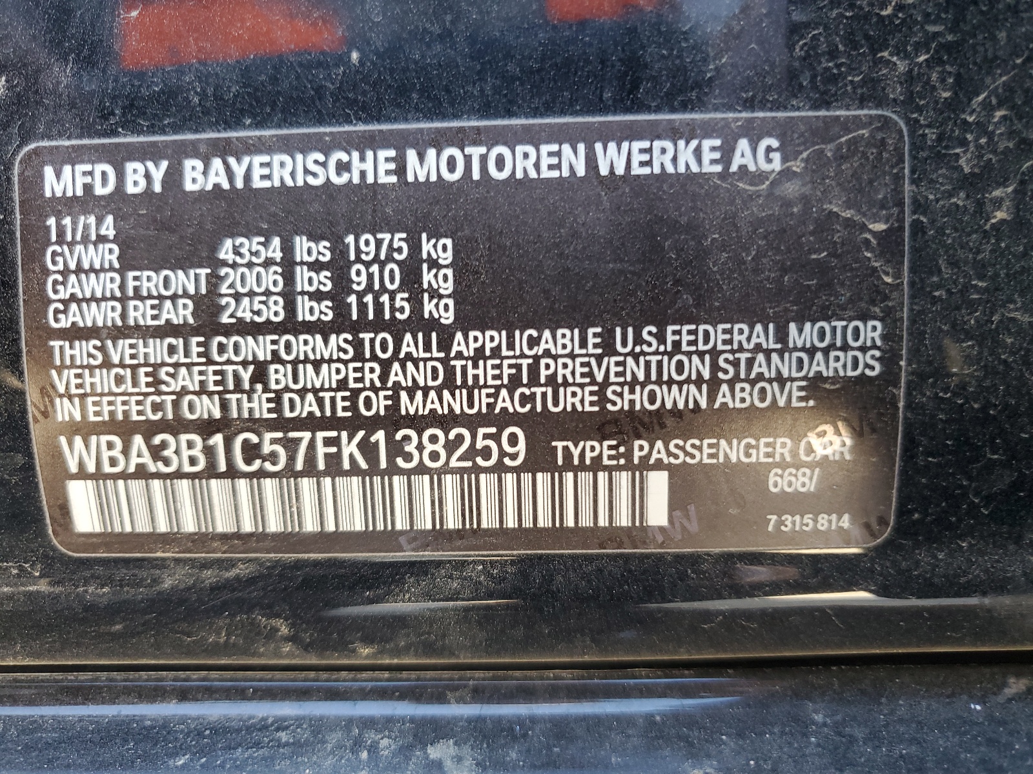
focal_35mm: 26
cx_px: 516
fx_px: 776
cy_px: 387
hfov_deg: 67.3
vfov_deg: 53.1
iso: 65
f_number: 1.5
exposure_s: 1/60.2
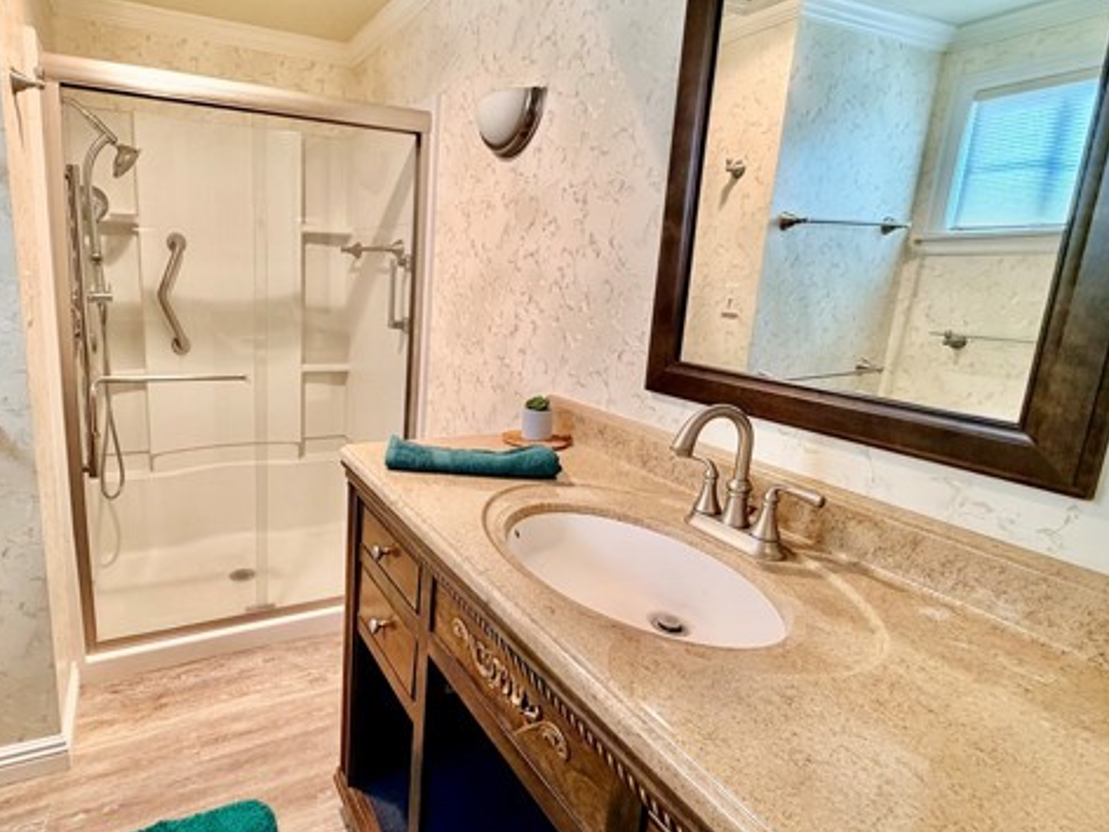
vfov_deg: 68.6
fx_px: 609
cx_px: 402
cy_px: 392
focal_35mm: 19
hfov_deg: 82.7
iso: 160
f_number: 2.2
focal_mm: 2.22
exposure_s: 1/120
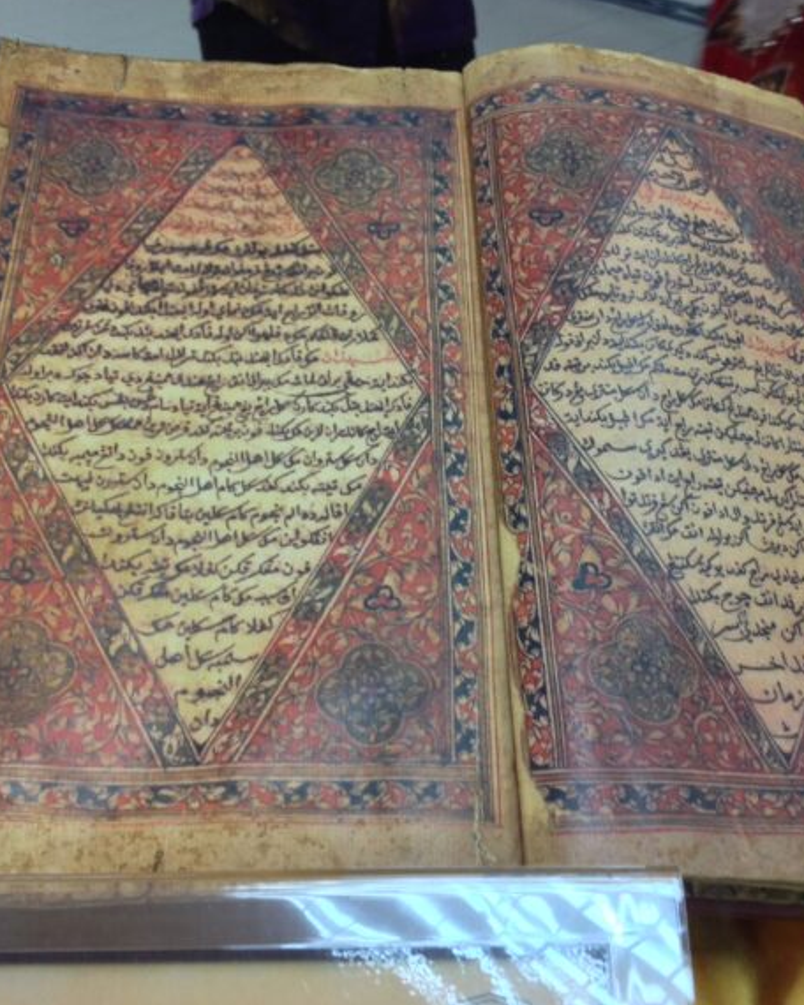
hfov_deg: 32.7
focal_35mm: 46
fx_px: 1368
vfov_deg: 40.3
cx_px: 434
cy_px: 499
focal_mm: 4.28
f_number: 2.4
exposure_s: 1/20
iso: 80
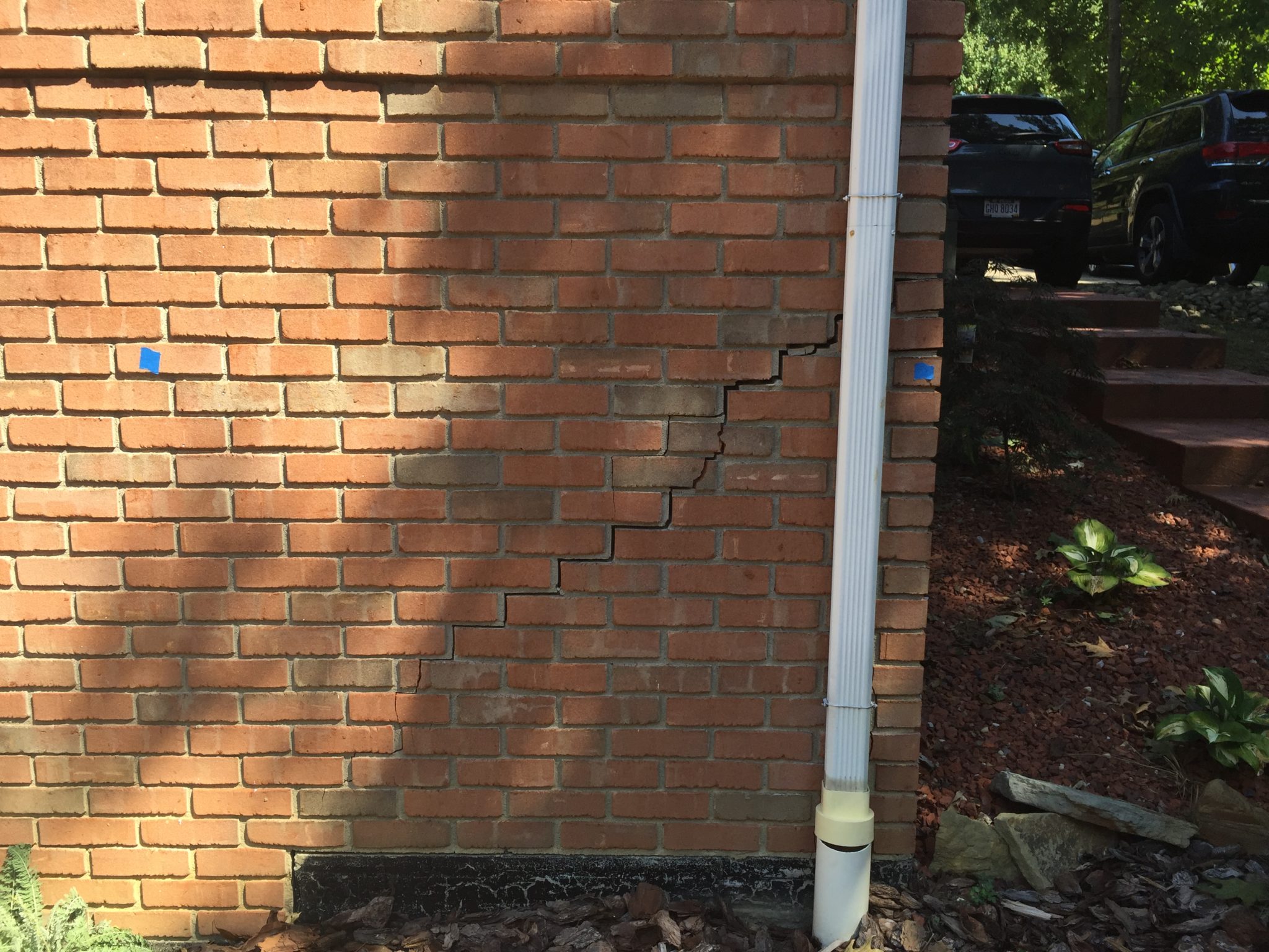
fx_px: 1063
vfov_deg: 48.2
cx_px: 634
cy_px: 476
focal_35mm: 29
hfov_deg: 61.7
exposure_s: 1/581
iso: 32
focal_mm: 4.15
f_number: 2.2
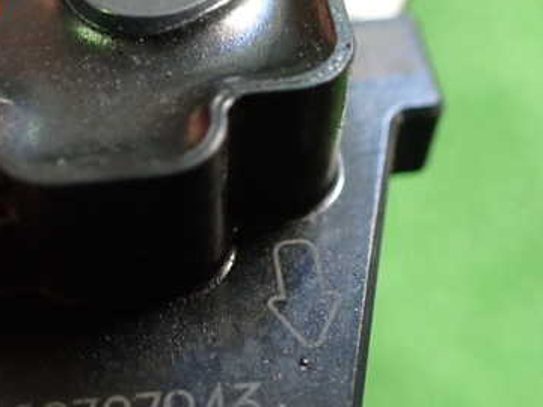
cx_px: 178
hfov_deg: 37.7
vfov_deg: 28.5
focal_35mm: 50
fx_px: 784
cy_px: 324
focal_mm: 5.4
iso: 800
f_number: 2.3
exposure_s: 1/40
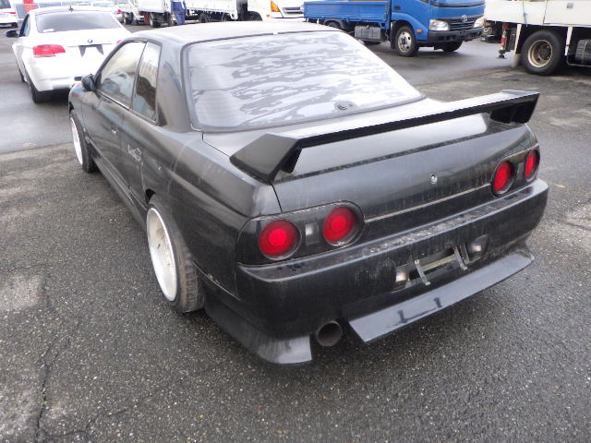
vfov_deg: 49.7
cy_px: 222
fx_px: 478
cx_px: 296
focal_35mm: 28
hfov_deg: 63.4
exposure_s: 1/45
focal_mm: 5
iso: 160
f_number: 3.5
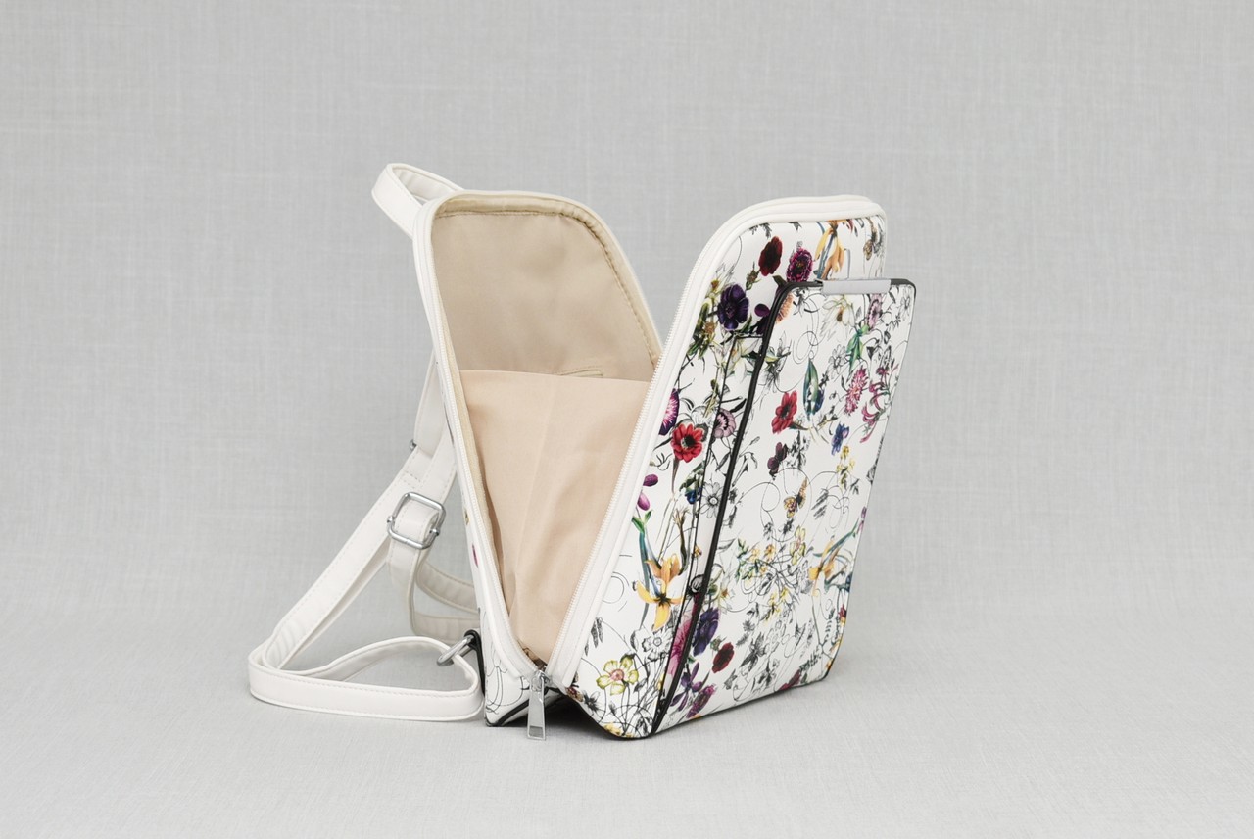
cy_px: 420
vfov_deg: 19.0
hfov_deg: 28.0
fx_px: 2510
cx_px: 627
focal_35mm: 72
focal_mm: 48
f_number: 5.6
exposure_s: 1/60
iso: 100
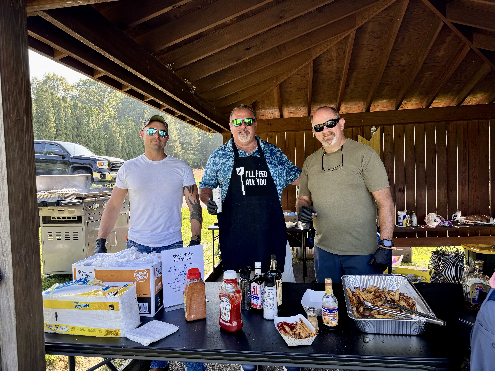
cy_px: 186
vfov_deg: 56.8
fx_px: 343
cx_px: 248
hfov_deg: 71.6
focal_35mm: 24
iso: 64
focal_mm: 6.76
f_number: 1.78
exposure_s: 1/220
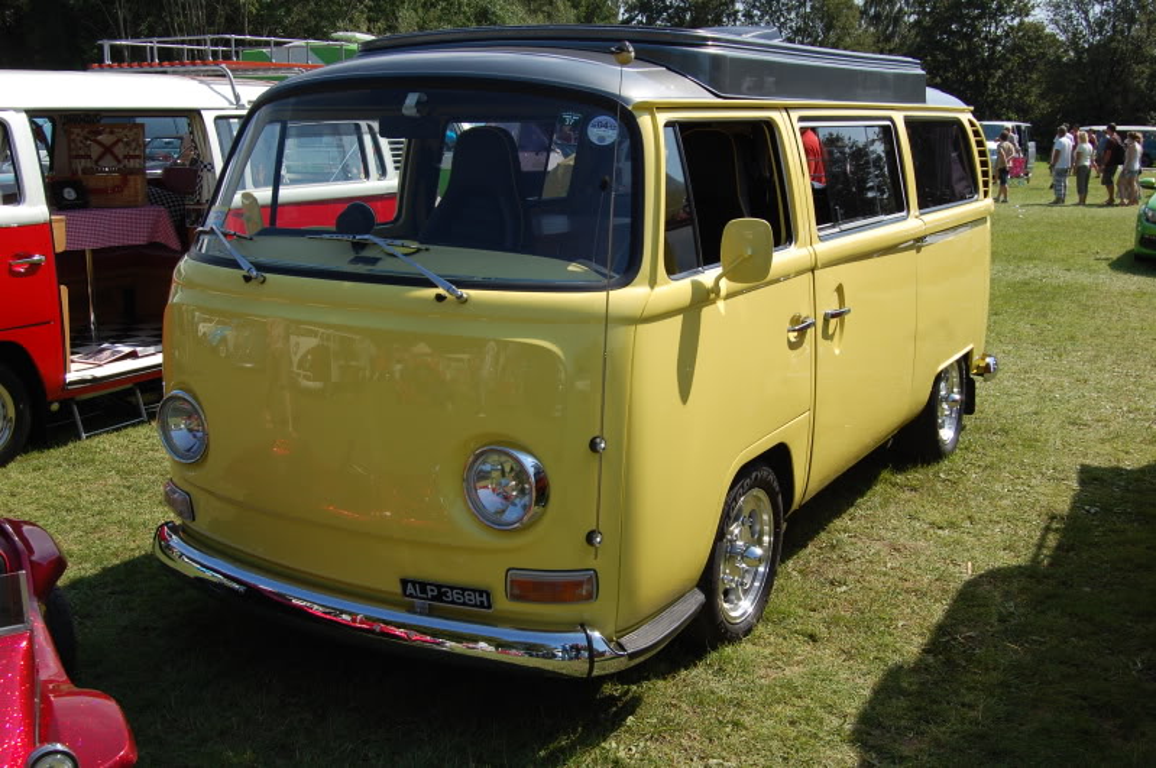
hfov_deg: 53.2
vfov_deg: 36.8
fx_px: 1155
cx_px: 578
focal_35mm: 36
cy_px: 384
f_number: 9
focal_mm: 24
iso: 200
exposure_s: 1/320
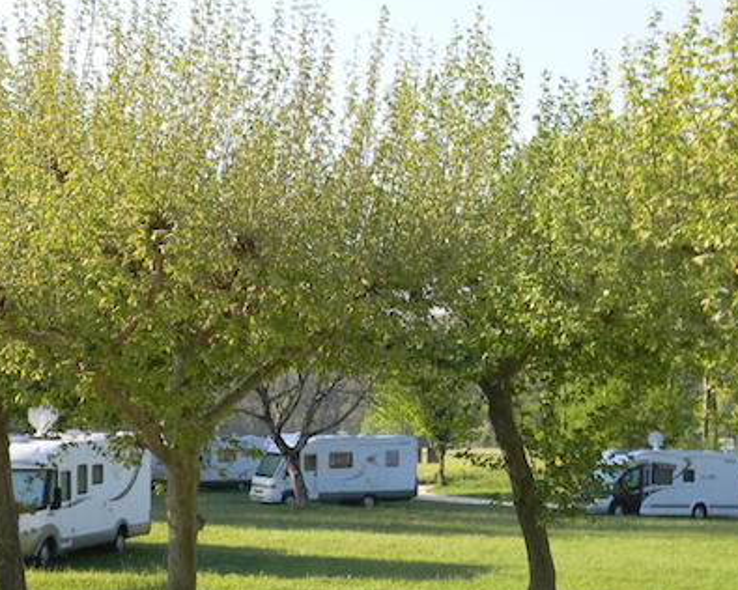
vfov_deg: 16.4
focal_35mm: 93
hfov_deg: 20.6
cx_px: 376
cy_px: 487
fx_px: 2031
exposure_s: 1/257
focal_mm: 8.6
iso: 80
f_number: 3.9
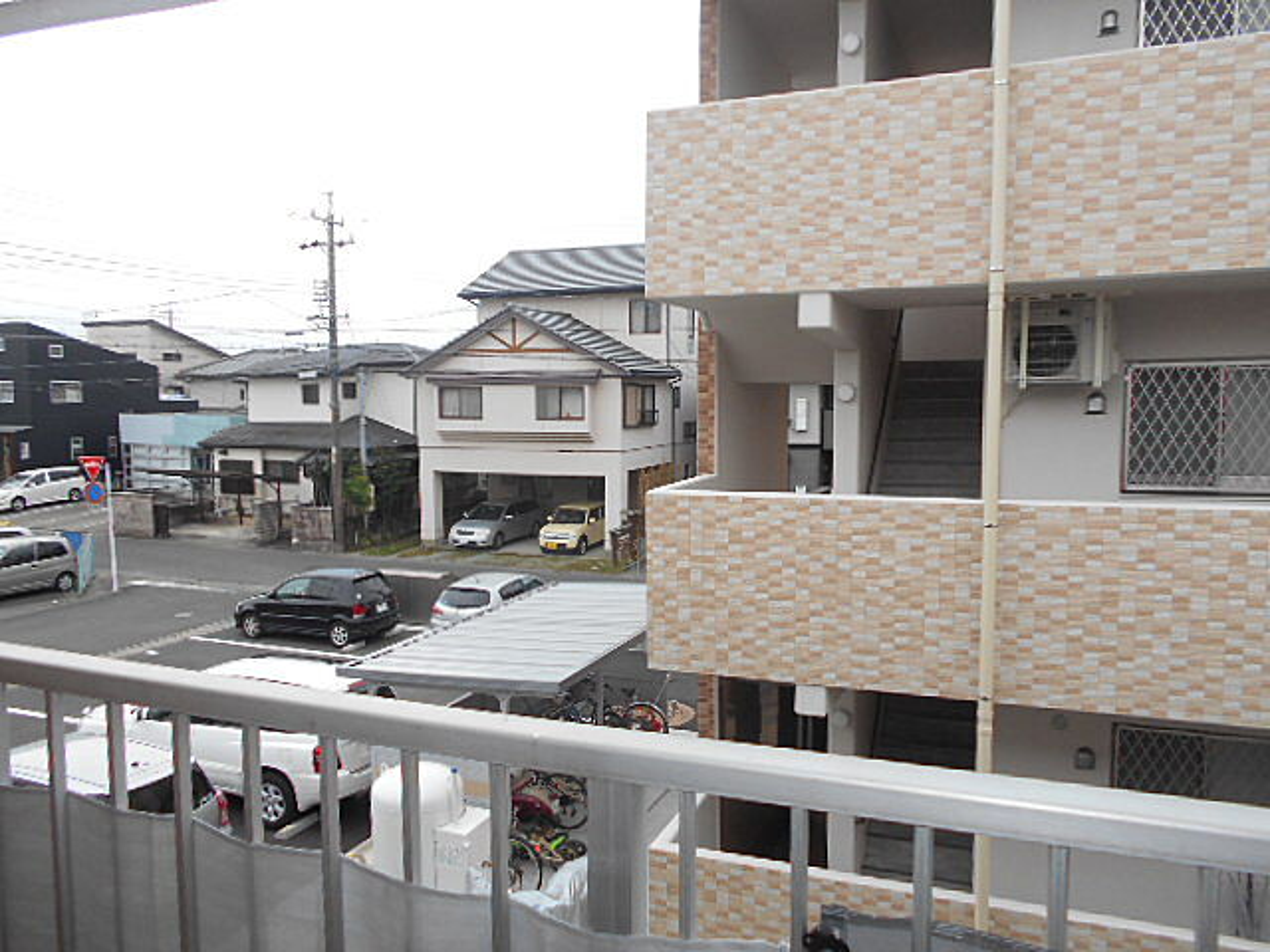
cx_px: 635
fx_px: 954
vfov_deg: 53.1
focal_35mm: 26
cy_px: 476
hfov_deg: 67.3
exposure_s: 1/250
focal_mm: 4.6
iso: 80
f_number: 3.2
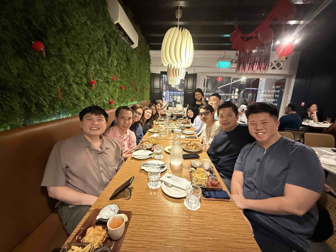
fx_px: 136
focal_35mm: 14
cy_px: 126
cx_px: 168
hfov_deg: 102.1
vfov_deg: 85.7
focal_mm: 2.22
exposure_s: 1/50
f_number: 2.2
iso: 1250
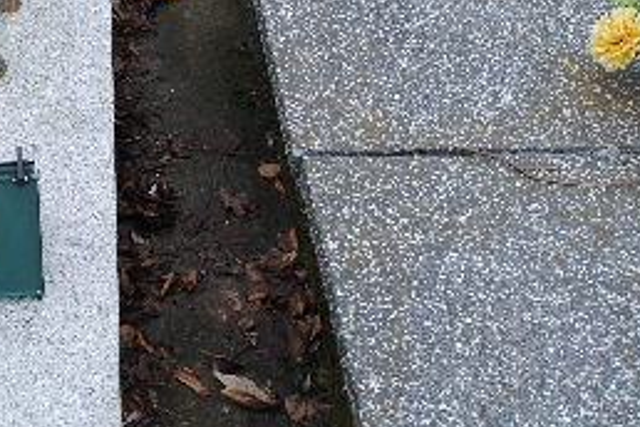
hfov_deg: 29.3
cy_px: 5
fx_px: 1191
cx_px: 119
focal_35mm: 67
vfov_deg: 19.7
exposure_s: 1/125
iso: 125
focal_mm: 18
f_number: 5.6
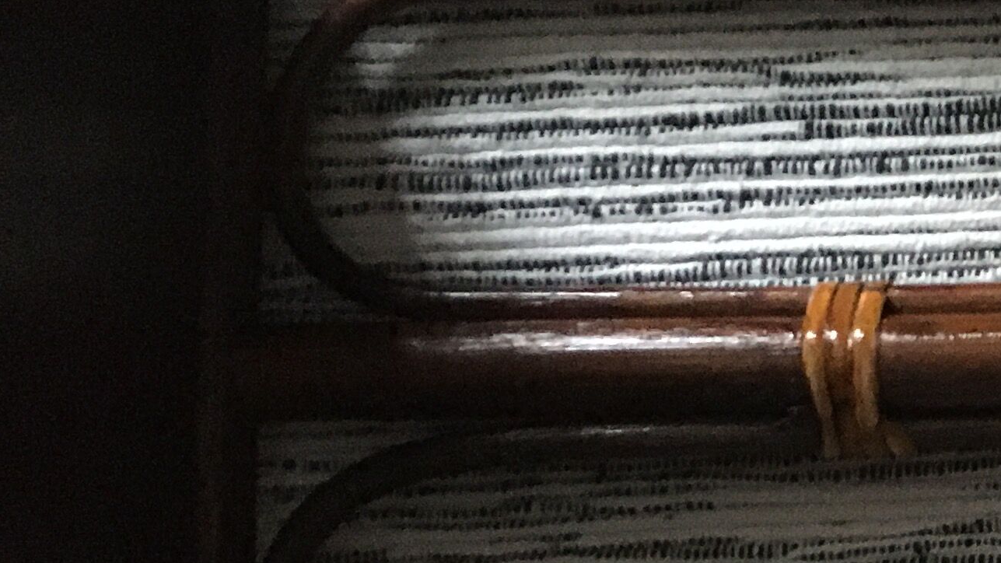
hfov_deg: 18.7
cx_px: 1566
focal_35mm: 99
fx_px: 2628
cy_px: 726
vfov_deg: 11.9
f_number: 2.2
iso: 250
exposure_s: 1/17
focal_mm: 4.15
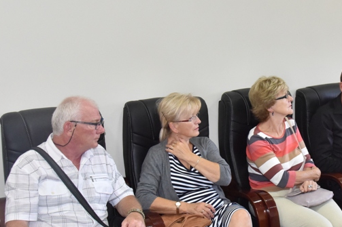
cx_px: 253
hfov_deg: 35.5
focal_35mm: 55
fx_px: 522
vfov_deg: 24.5
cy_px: 140
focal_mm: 27
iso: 3200
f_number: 8
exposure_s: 1/250
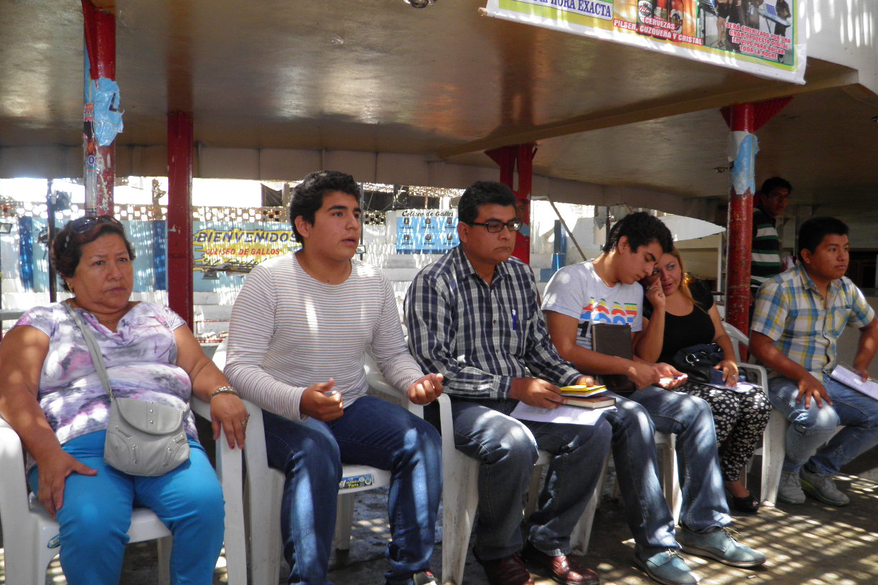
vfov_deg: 43.5
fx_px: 731
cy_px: 325
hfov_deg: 61.9
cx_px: 442
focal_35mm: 30
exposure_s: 1/40
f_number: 2.8
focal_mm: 4.9
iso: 100
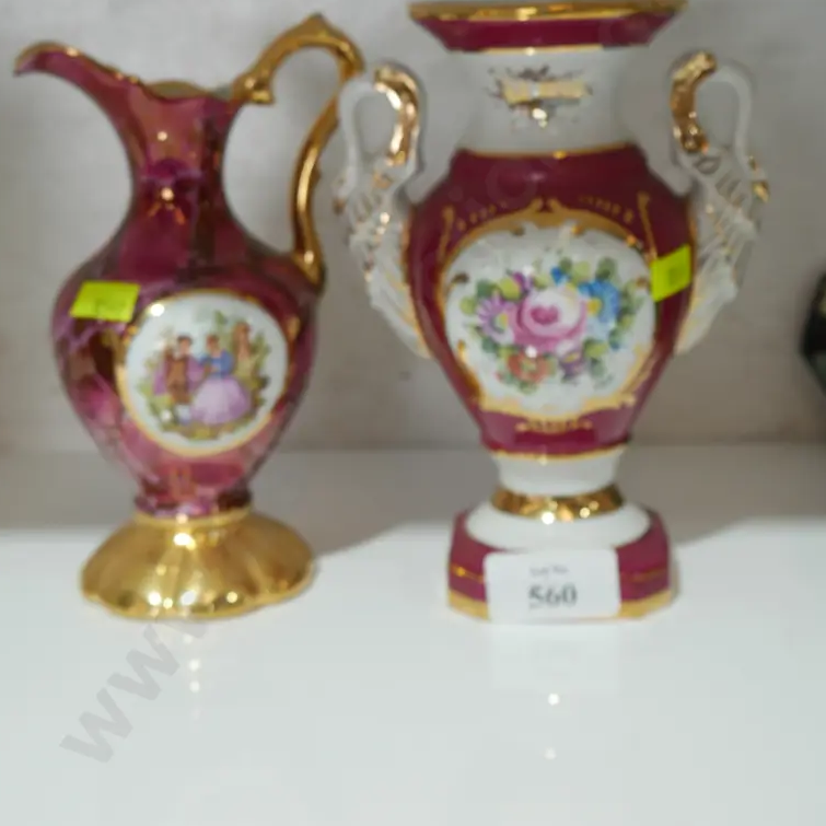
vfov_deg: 28.5
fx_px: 1620
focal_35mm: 60
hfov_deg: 28.6
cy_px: 313
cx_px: 413
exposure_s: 1/60
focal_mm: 25
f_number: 5.3
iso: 500
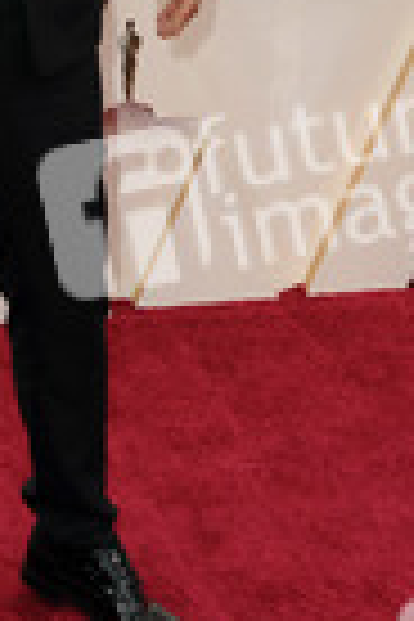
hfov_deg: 8.9
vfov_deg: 13.4
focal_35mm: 151
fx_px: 2605
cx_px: -137
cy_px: -32
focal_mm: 52
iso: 800
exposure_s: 1/250
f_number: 7.1
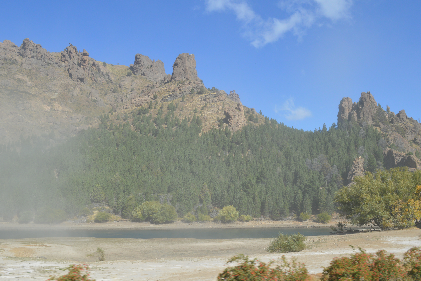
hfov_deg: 55.8
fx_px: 398
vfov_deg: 38.9
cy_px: 143
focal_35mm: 34
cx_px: 209
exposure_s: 1/250
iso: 100
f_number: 8
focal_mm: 22
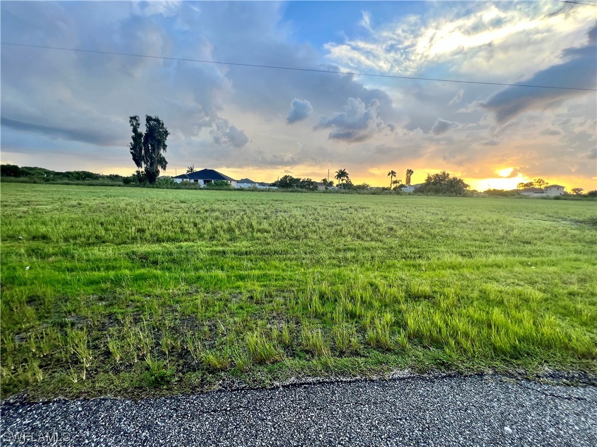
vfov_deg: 89.9
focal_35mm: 13
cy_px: 224
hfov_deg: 106.2
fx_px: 224
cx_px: 298
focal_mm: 1.57
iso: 32
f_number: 1.8
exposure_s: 1/99
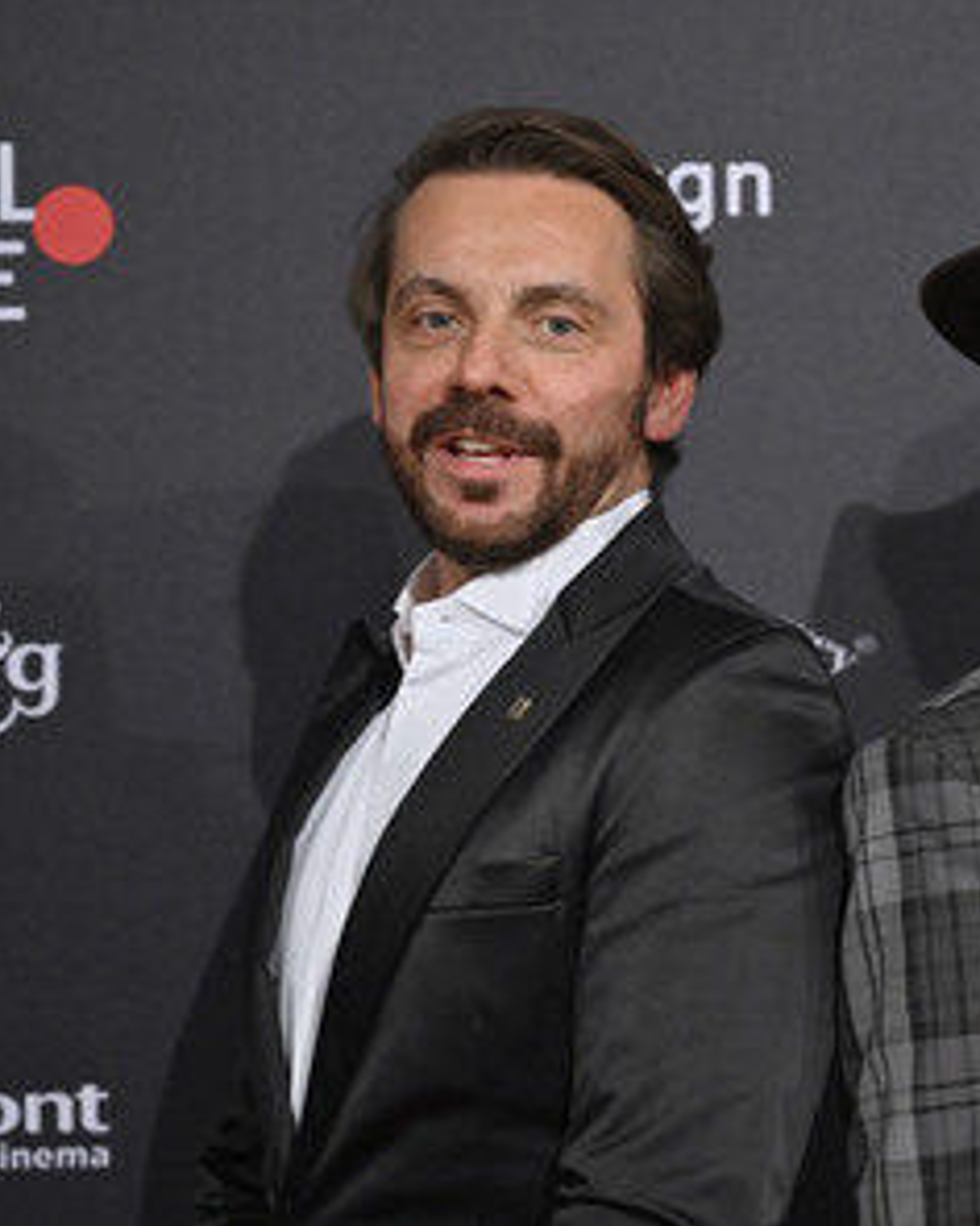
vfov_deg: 22.2
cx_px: 899
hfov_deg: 17.6
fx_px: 3118
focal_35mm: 86
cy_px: 607
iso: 800
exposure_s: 1/200
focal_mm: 60
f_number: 4
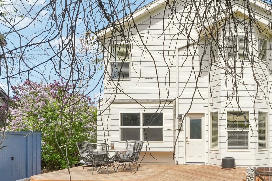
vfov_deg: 39.6
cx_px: 236
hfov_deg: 51.3
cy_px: 85
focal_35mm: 33
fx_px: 251
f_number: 8
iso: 800
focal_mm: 10.4
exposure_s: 1/800
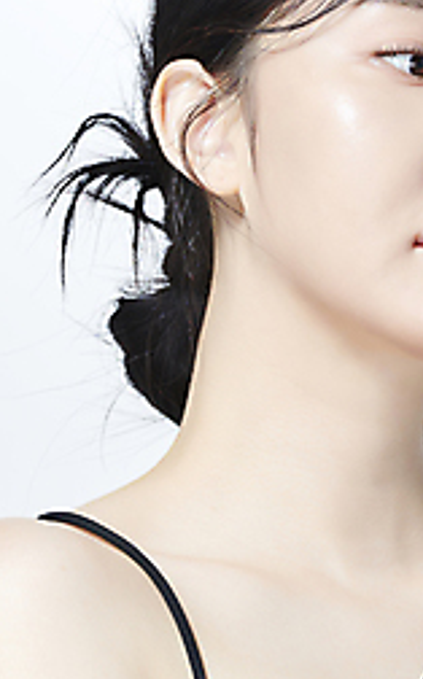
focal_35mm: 324
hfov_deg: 4.0
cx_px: 346
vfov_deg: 6.5
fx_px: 5990
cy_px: 269
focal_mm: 200
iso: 64
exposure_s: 1/125
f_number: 11
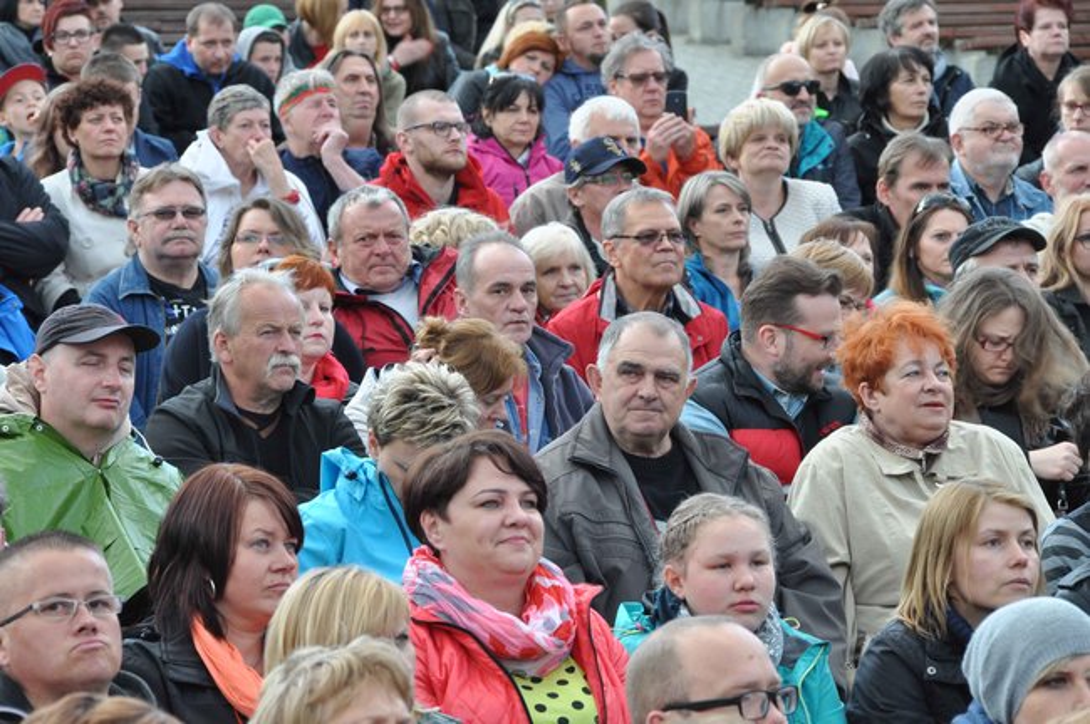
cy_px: 362
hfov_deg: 8.9
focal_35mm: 232
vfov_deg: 5.9
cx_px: 545
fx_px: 7032
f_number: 11
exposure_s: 1/50
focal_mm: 155
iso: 640
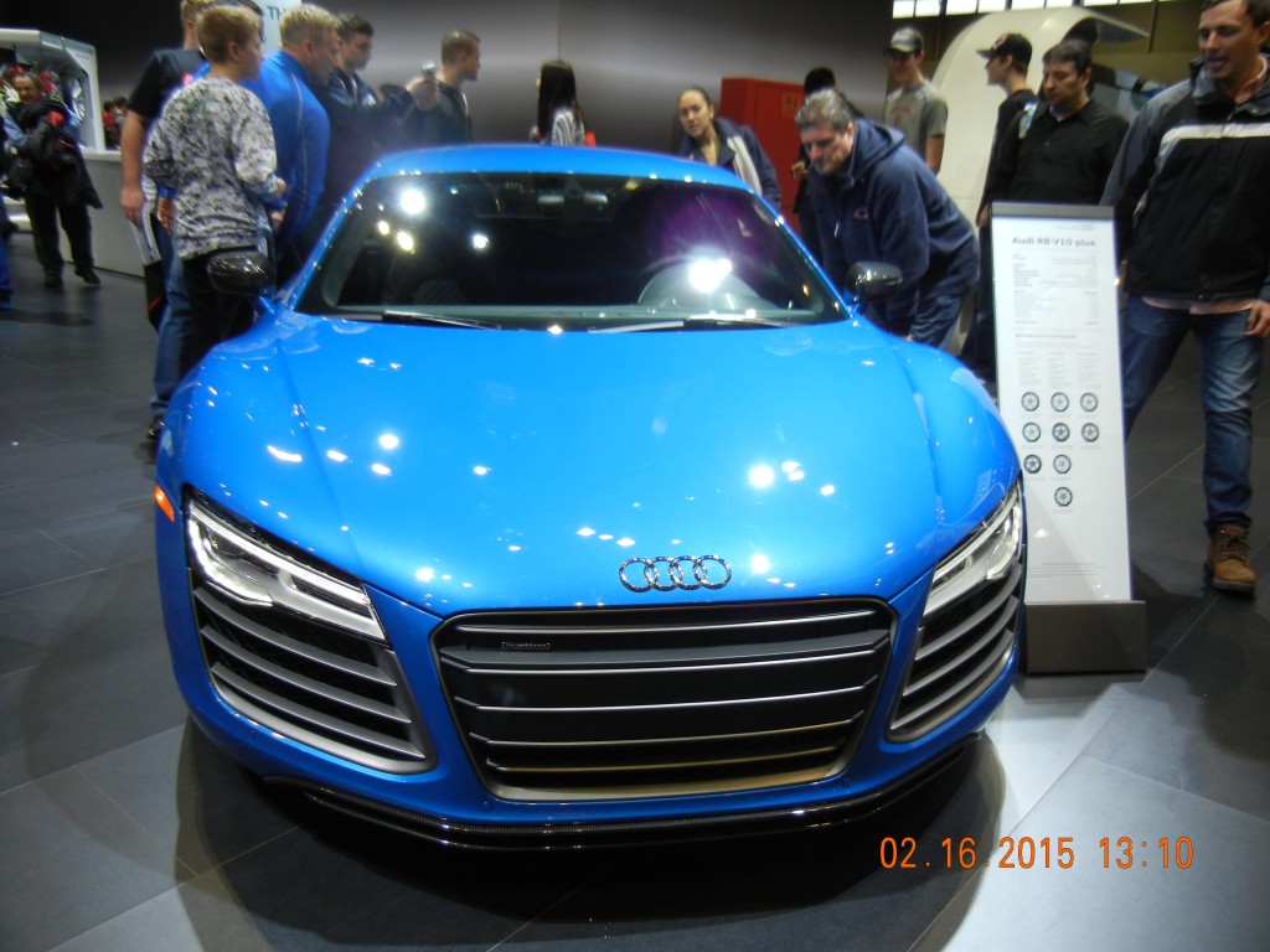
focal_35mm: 30
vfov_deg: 46.8
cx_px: 635
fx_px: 1101
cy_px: 476
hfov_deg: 60.0
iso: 160
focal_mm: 5.4
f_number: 3.5
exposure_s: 1/77.4
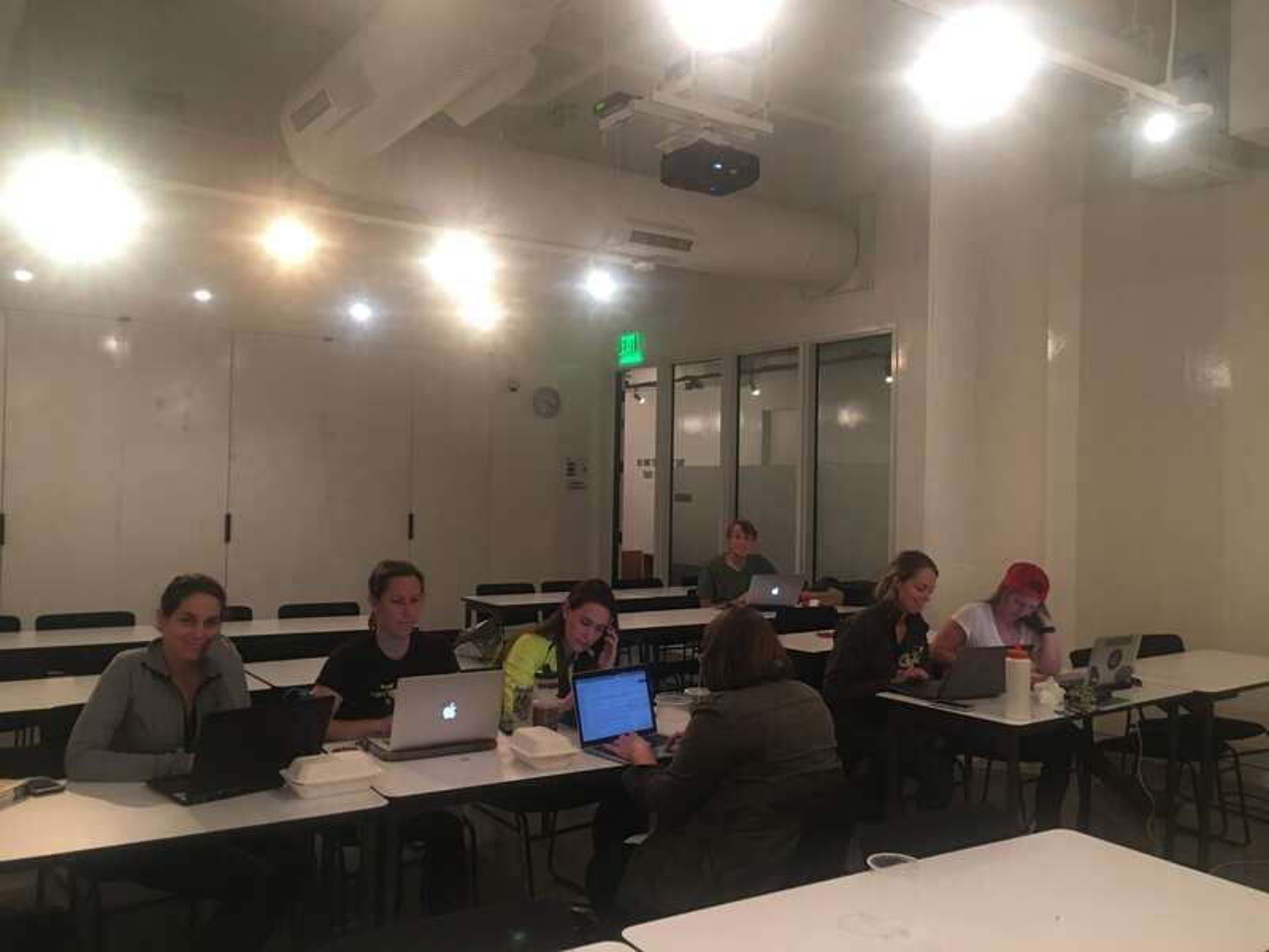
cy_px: 476
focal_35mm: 29
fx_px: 1063
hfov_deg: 61.7
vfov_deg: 48.2
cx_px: 634
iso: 80
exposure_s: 1/10
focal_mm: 4.15
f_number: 2.2
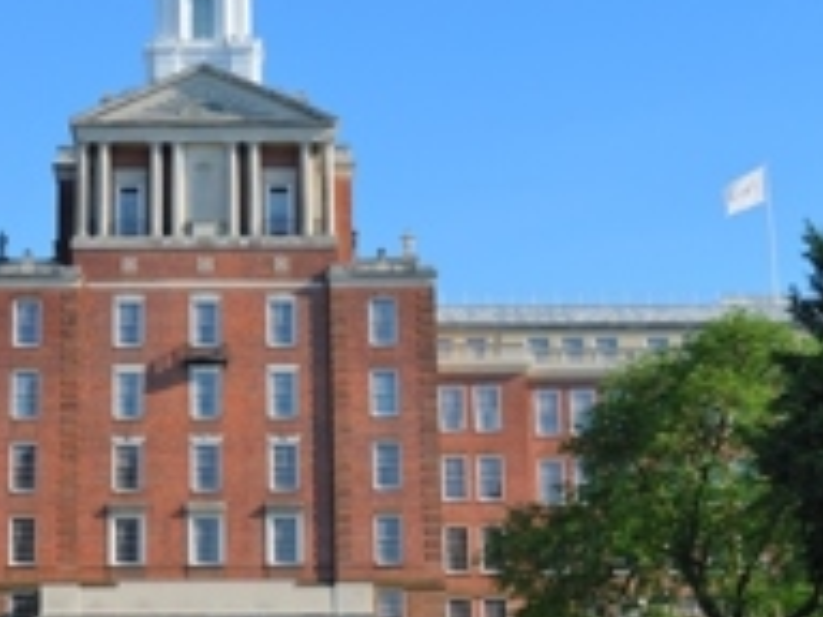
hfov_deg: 23.9
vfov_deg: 18.2
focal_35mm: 81
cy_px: 308
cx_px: 201
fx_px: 1926
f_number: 6.3
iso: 200
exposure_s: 1/500
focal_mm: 24
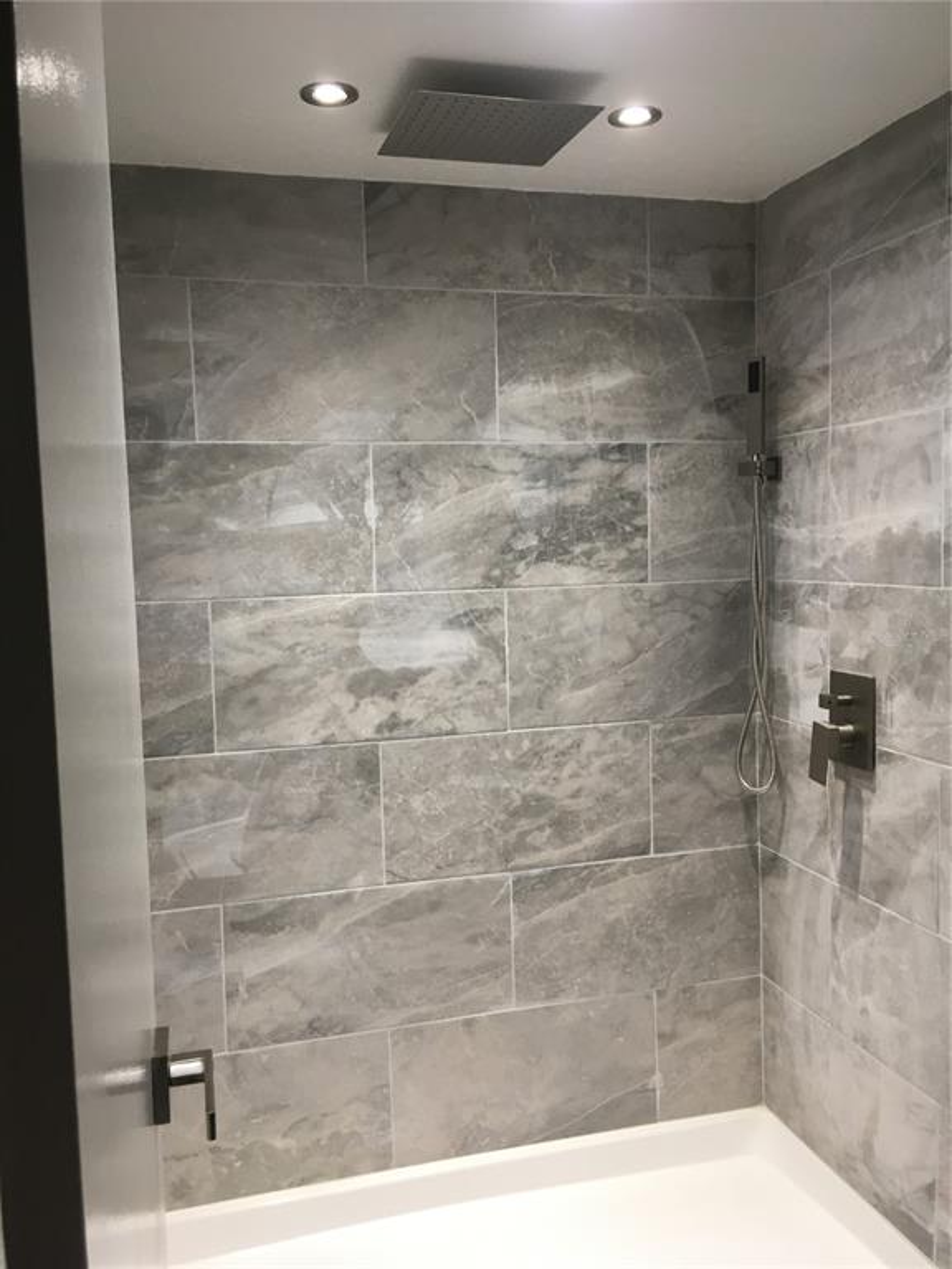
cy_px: 634
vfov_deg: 61.7
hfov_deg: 48.2
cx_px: 476
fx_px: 1063
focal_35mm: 29
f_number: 2.2
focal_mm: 4.15
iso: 40
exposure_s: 1/30
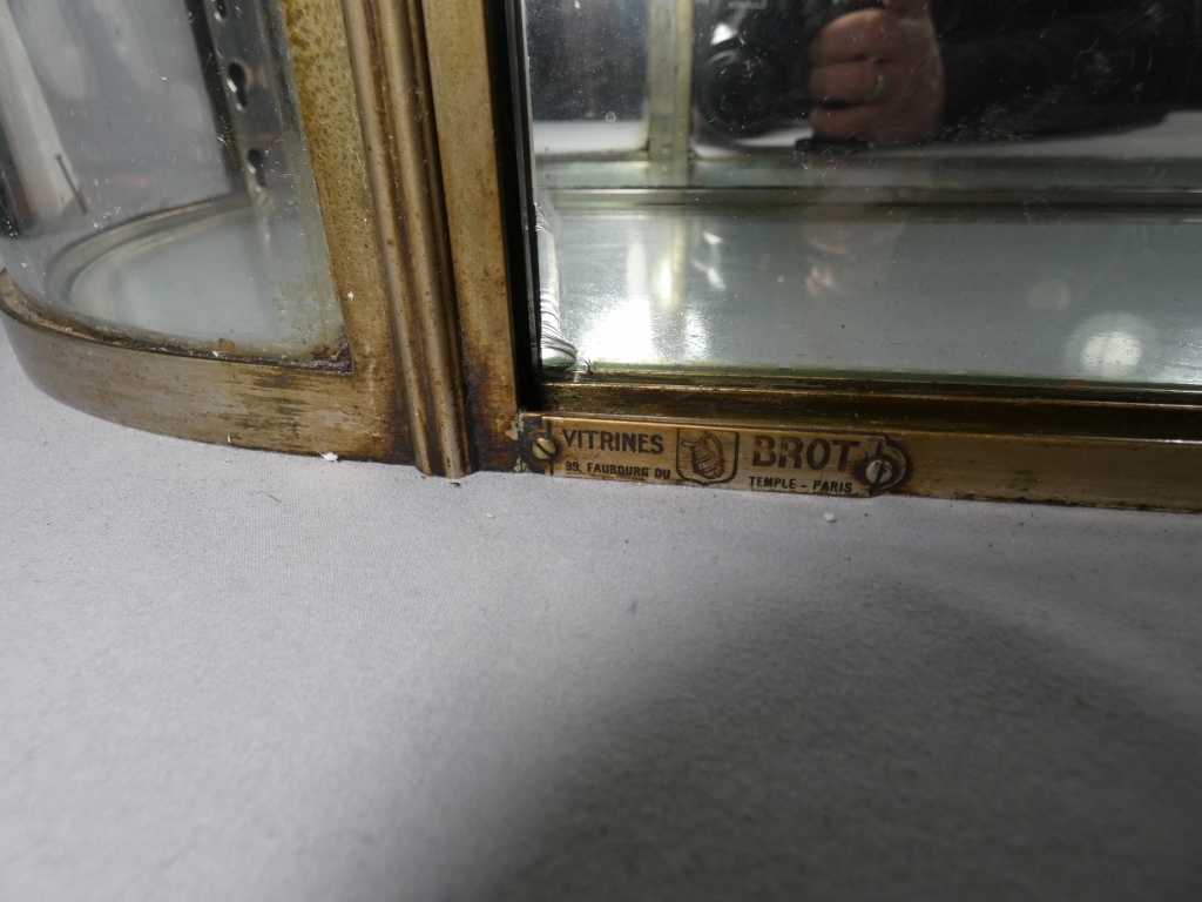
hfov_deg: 81.7
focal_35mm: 20
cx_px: 601
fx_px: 694
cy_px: 451
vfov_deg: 66.0
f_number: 2.8
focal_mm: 3.6
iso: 80
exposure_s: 1/160
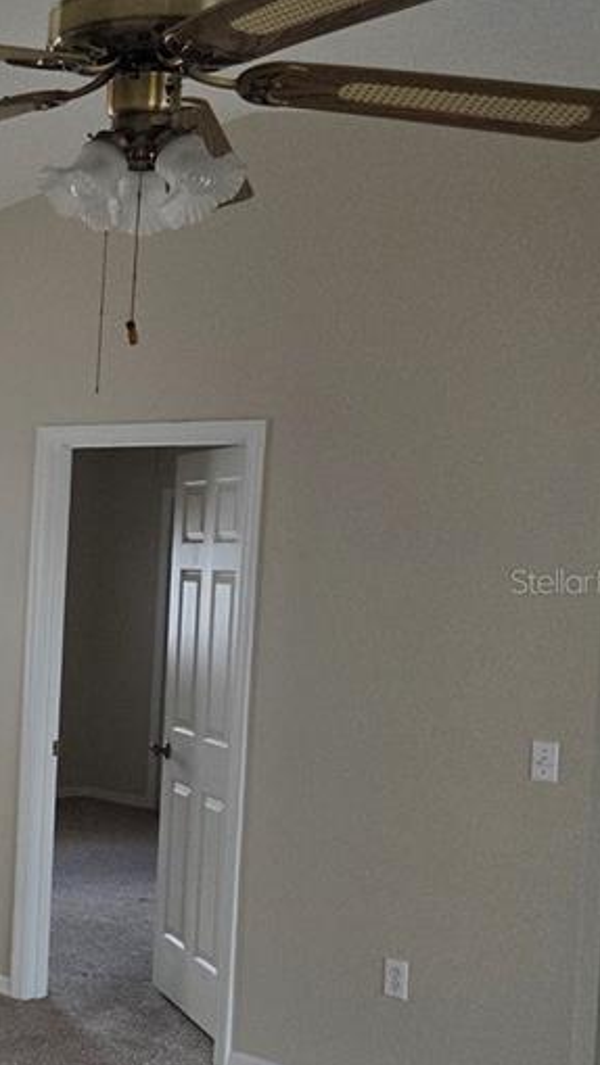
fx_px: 1668
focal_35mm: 59
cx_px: -282
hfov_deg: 18.3
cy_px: 581
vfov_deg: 35.4
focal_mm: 5.4
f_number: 1.8
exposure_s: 1/180
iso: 200
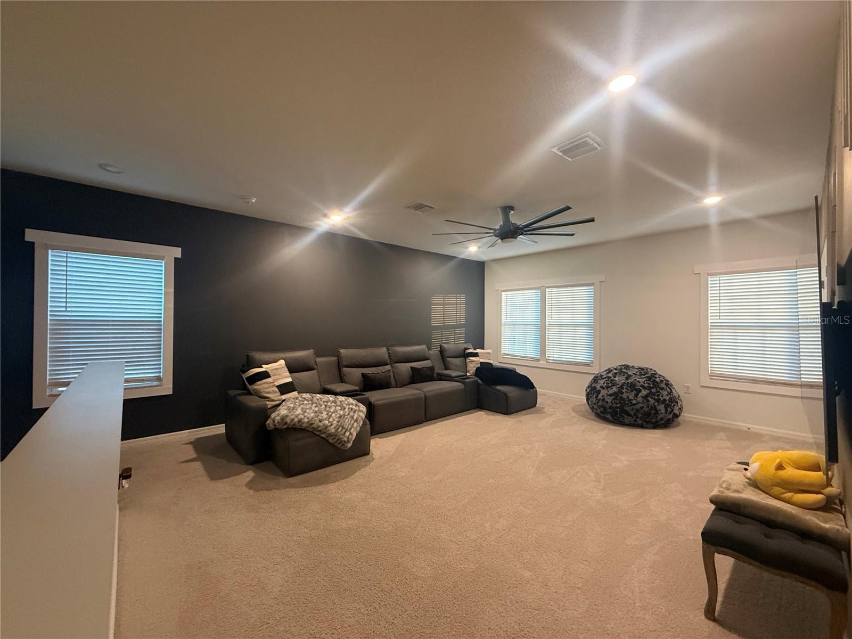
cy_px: 320
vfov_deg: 85.7
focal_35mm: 14
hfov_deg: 102.1
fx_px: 345
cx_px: 426
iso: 500
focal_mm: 2.22
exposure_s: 1/60
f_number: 2.2
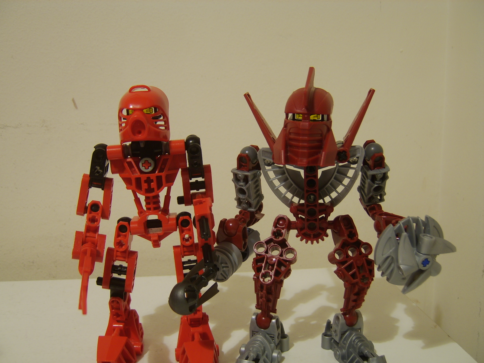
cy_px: 182
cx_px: 242
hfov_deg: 58.4
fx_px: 433
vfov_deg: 45.4
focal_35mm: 31
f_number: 2.7
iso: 71
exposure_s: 1/3
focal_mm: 8.13
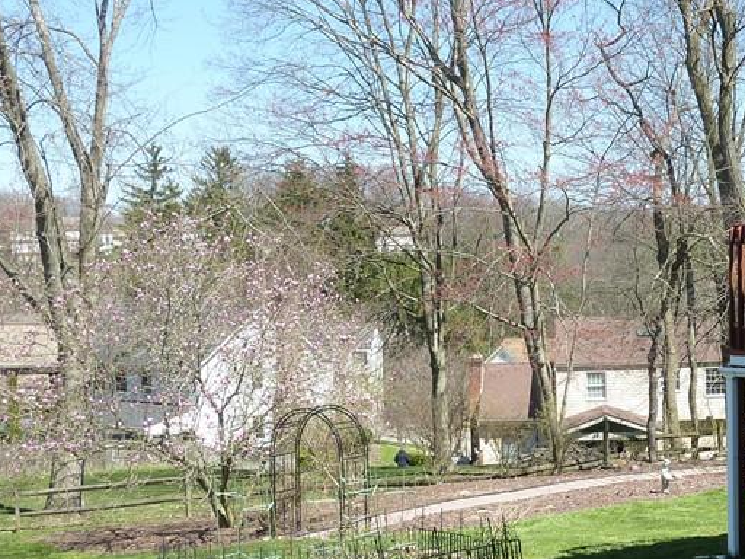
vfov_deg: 25.2
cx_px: 579
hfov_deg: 32.5
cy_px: 322
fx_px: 1248
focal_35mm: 58
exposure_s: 1/400
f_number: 4
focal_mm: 4.7
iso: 125
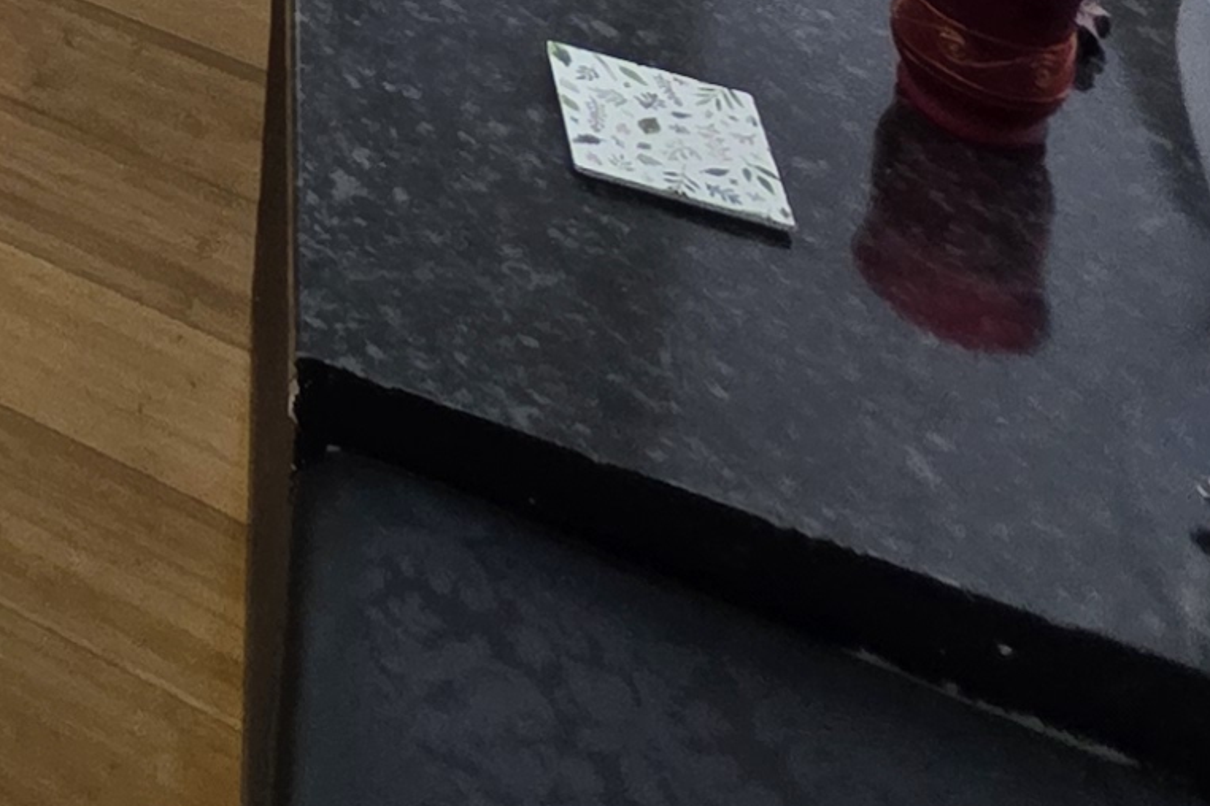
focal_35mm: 71
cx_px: -978
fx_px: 2386
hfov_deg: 20.2
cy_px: -1512
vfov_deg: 11.8
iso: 250
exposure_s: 1/100
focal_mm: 2.2
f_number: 1.9
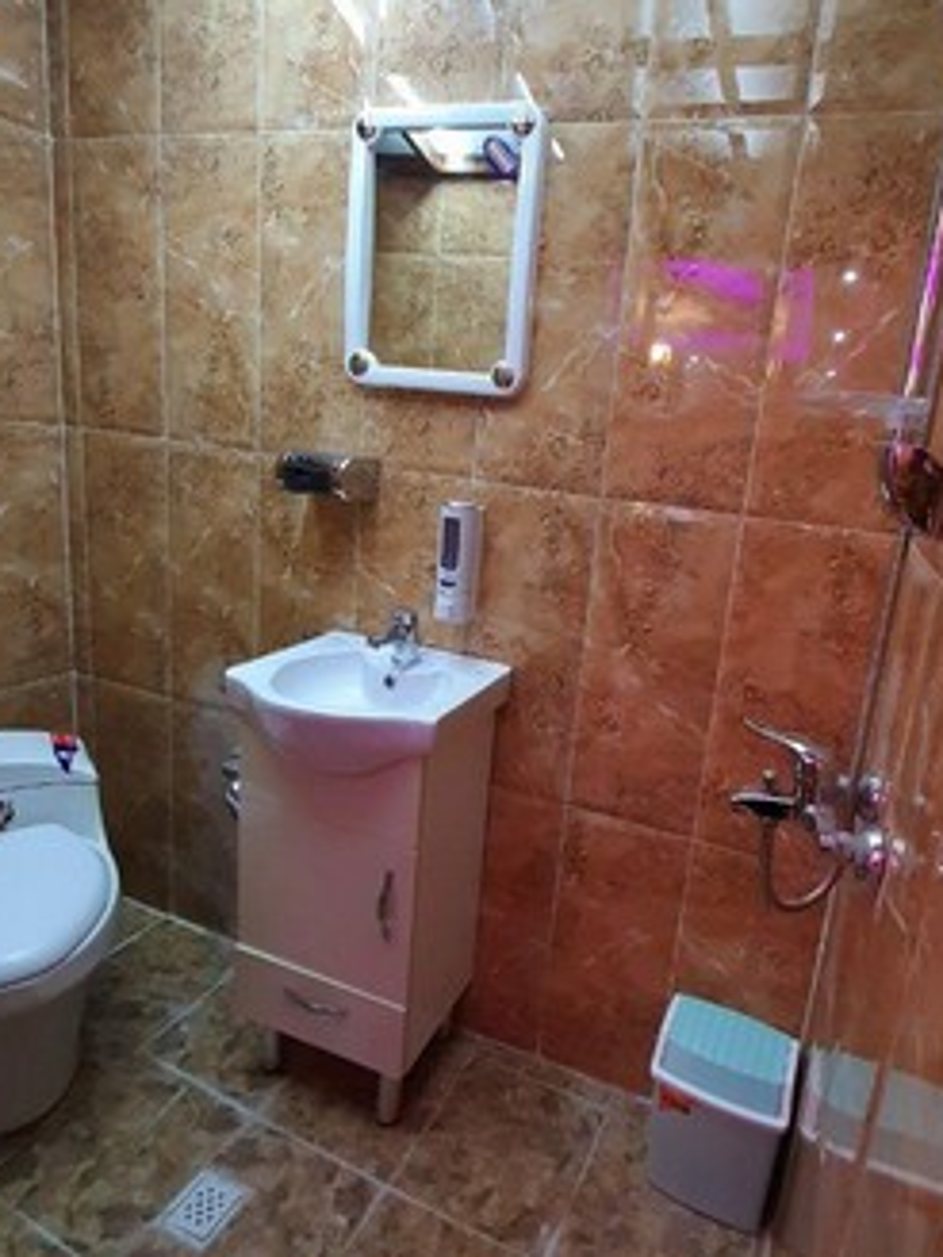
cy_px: 575
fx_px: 690
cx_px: 575
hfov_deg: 67.9
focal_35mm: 19
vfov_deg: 84.5
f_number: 2.2
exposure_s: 1/20
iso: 160
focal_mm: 1.42
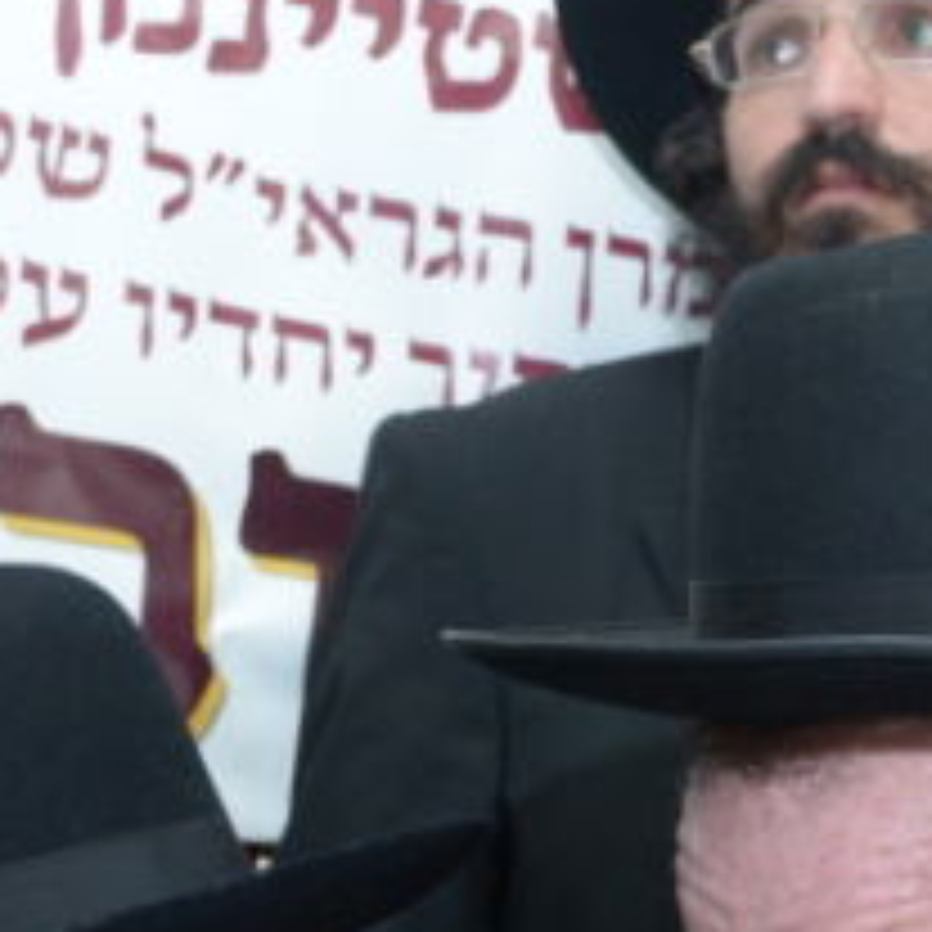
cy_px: 1146
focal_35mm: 101
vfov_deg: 16.5
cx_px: 1180
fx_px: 3077
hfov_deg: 16.4
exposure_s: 1/125
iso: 1250
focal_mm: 24
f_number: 5.6
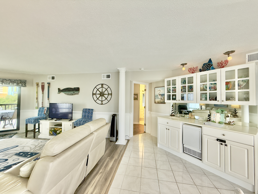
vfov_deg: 85.7
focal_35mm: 14
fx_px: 104
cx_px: 129
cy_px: 97
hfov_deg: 102.1
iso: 160
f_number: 2.2
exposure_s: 1/120
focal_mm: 2.22
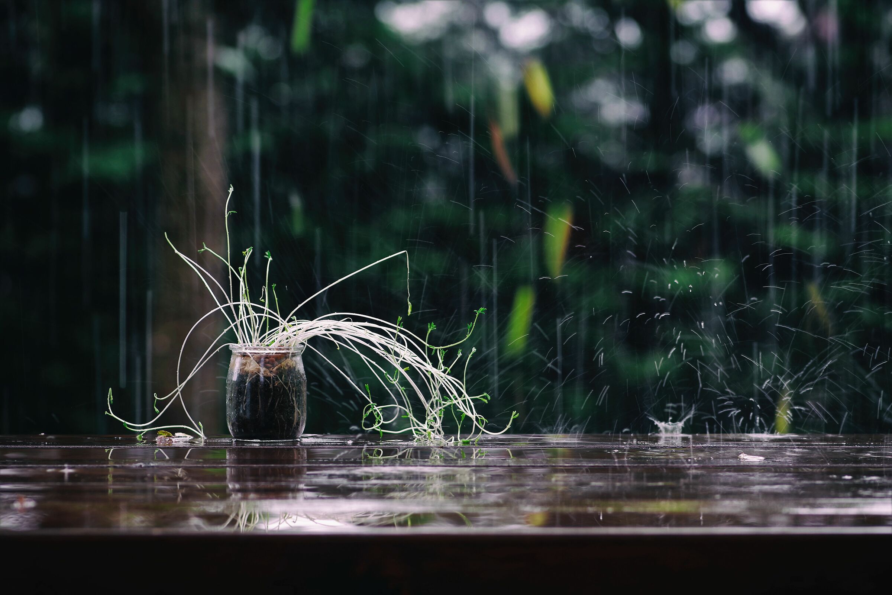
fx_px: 3716
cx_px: 446
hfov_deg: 13.7
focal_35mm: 150
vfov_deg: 9.1
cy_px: 298
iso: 100
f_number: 4
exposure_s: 1/40
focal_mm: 100
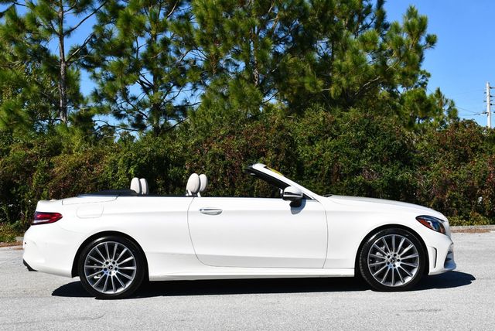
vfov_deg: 24.2
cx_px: 248
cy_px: 166
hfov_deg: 35.6
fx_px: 771
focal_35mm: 56
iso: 100
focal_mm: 28
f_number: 9
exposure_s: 1/320
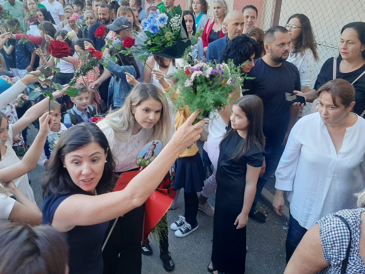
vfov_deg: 44.2
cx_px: 186
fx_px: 337
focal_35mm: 32
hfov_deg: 56.8
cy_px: 133
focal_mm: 3.93
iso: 40
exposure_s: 1/103
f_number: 1.7
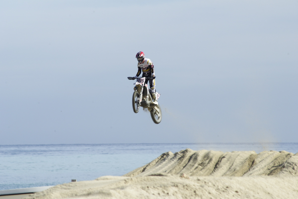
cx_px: 149
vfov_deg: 4.2
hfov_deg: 6.2
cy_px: 100
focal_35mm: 330
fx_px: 2735
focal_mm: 220
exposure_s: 1/180
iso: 200
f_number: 13
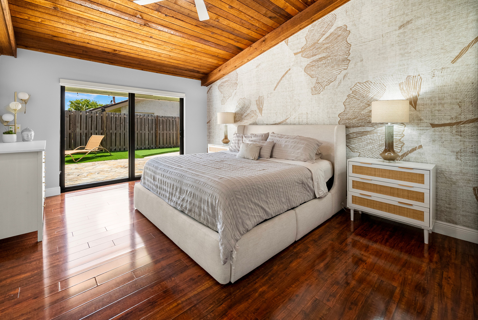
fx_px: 186
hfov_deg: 104.2
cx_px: 239
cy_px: 160
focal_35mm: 14
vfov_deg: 81.3
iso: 400
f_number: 8
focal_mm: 14
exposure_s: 1/25
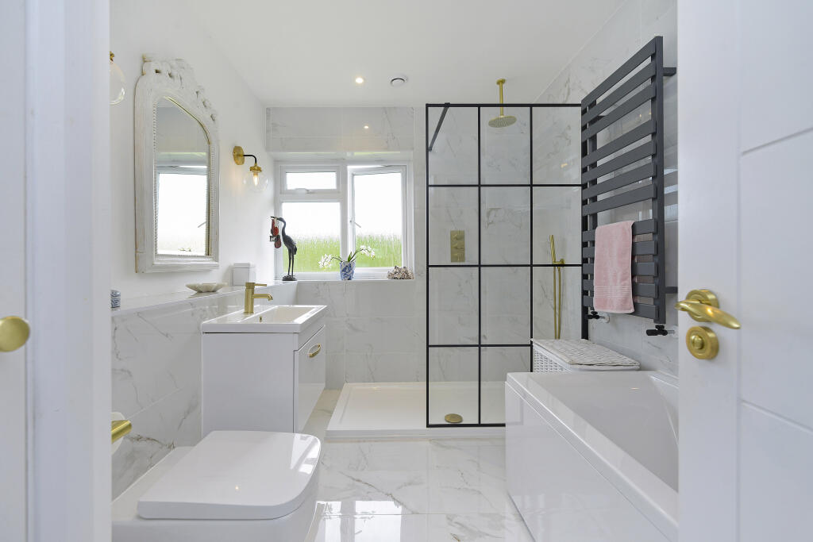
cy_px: 271
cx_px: 406
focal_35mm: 14
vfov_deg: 81.2
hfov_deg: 104.2
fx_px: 316
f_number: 7.1
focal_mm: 14
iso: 400
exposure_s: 1/60
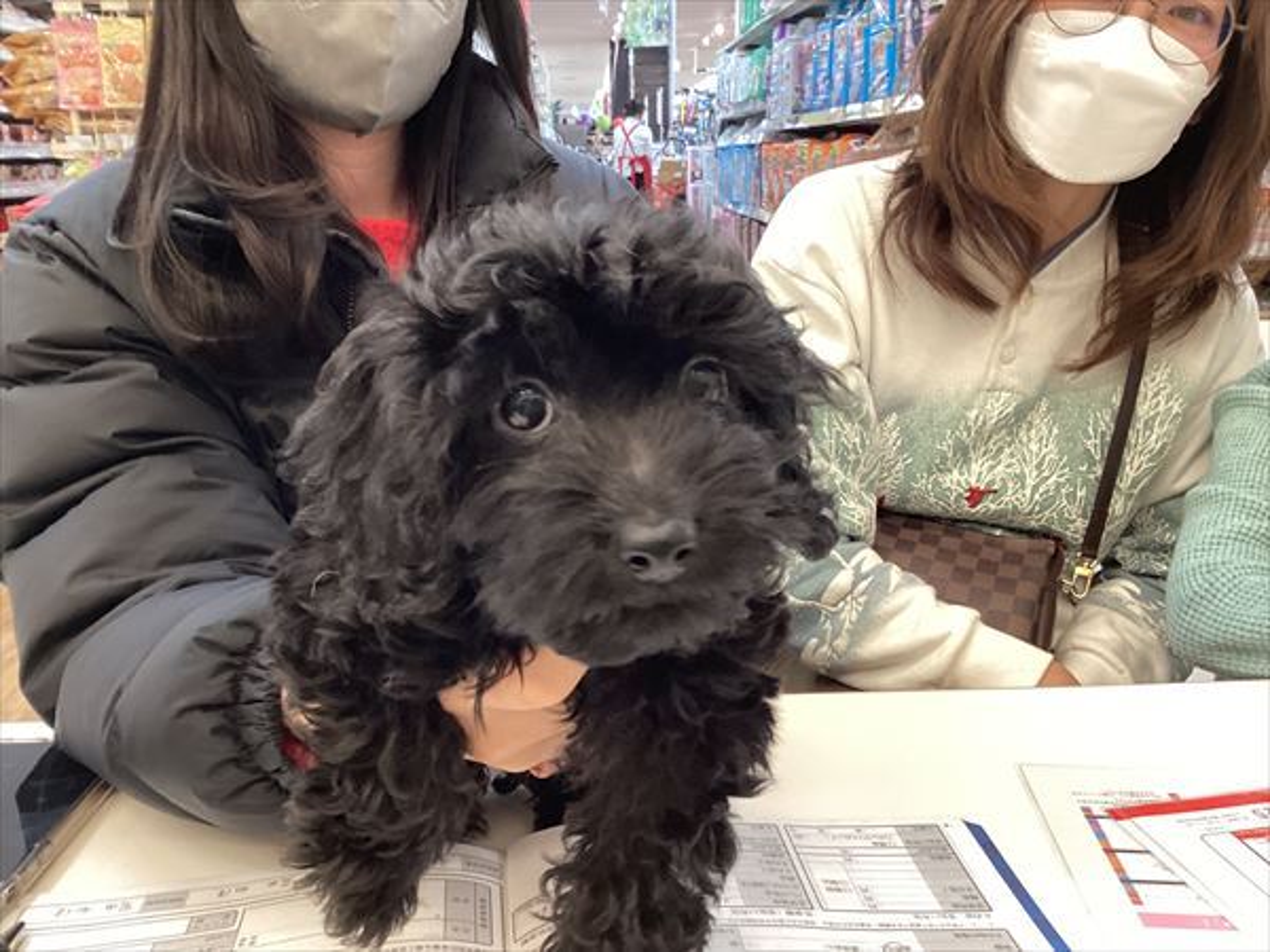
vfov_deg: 45.4
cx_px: 635
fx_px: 1137
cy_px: 476
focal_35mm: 31
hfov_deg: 58.4
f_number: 2.4
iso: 200
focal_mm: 3.3
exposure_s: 1/60
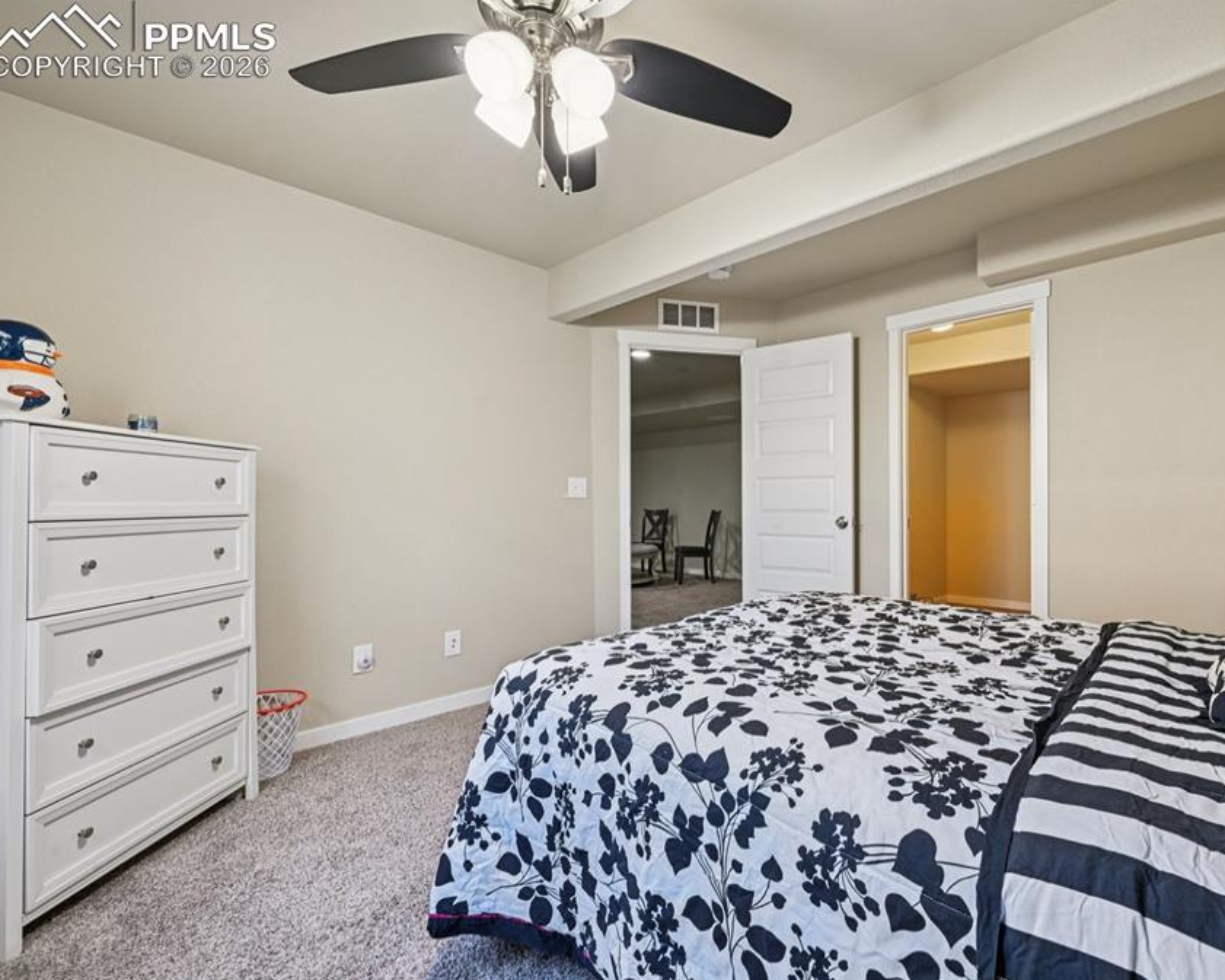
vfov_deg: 80.4
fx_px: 580
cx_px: 730
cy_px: 494
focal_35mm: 16
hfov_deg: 92.0
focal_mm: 14
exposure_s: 1/5
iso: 400
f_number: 11
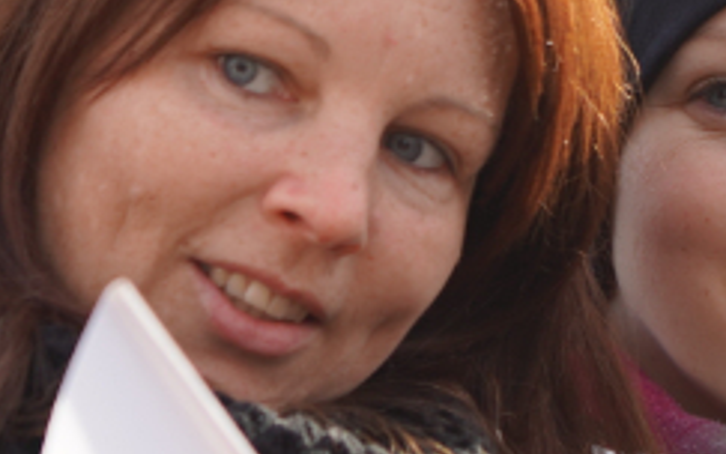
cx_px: 1049
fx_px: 9282
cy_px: 715
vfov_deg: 2.8
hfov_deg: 4.5
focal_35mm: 469
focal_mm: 86
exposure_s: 1/160
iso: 125
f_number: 4
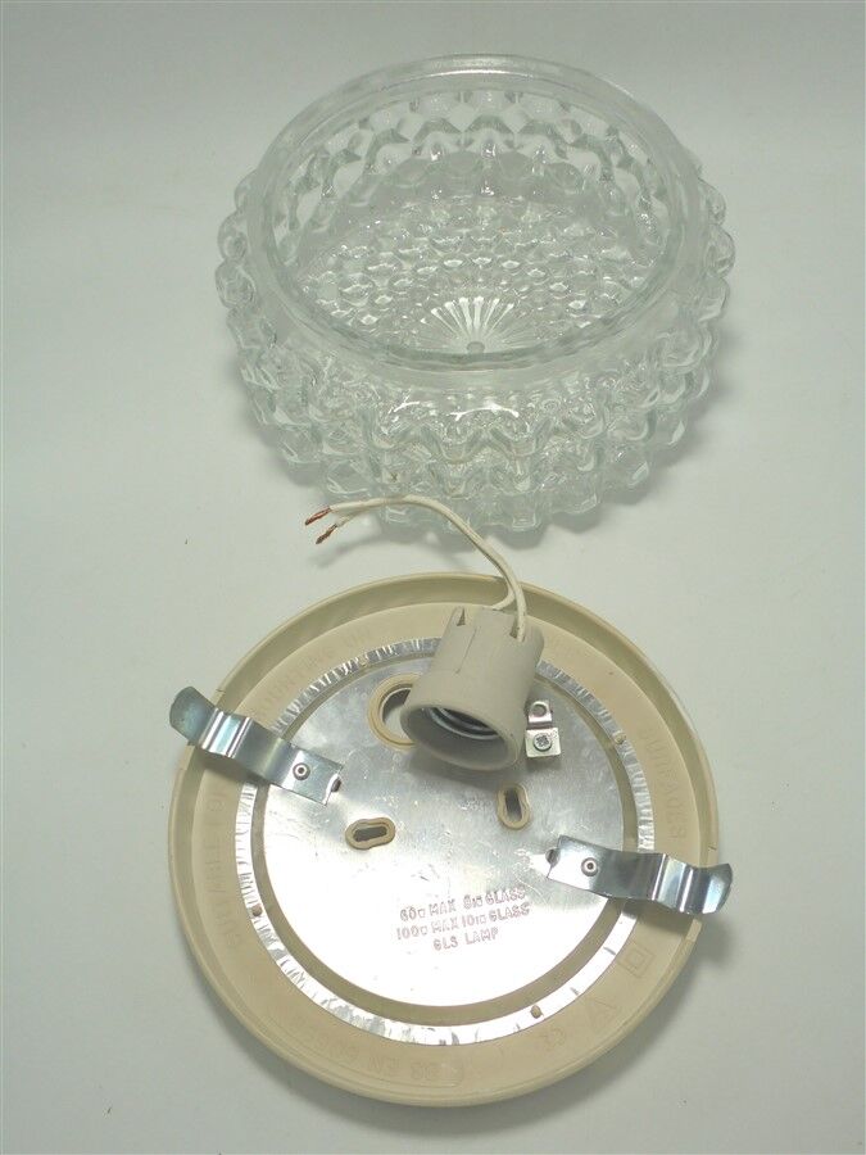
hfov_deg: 41.8
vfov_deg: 54.0
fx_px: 1134
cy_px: 578
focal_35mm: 34
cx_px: 433
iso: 100
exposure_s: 1/200
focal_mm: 6.1
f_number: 4
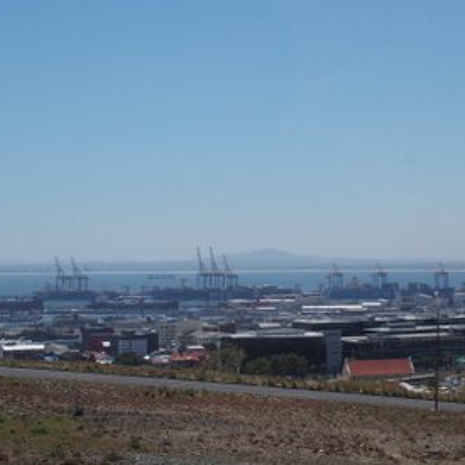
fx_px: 1337
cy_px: 249
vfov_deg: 19.7
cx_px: 360
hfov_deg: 19.6
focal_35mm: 88
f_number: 4
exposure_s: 1/800
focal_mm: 12
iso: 100
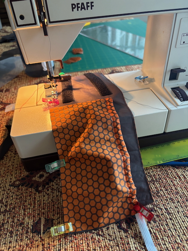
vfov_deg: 67.3
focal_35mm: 26
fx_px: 188
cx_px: 94
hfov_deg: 53.1
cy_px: 126
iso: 320
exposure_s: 1/50
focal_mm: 5.96
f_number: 1.6
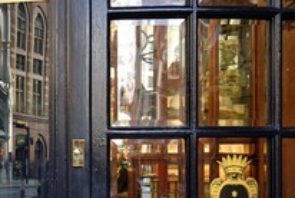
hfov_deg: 32.3
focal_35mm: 57
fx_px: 468
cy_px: 168
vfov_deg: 23.4
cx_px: 3
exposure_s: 1/40
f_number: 8
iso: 400
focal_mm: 28
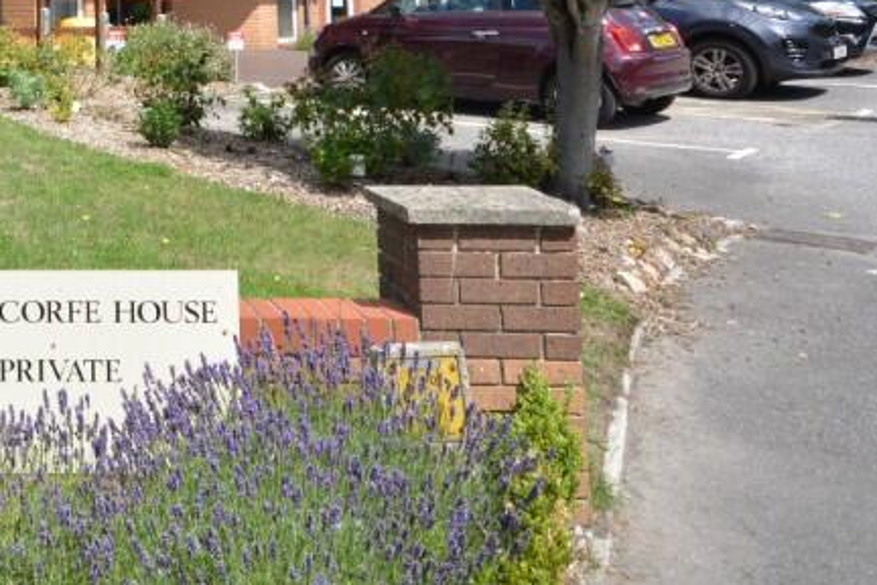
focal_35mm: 46
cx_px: -37
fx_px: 1125
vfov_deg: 26.5
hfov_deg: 37.2
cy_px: -77
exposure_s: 1/1000
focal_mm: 13
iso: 400
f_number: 8
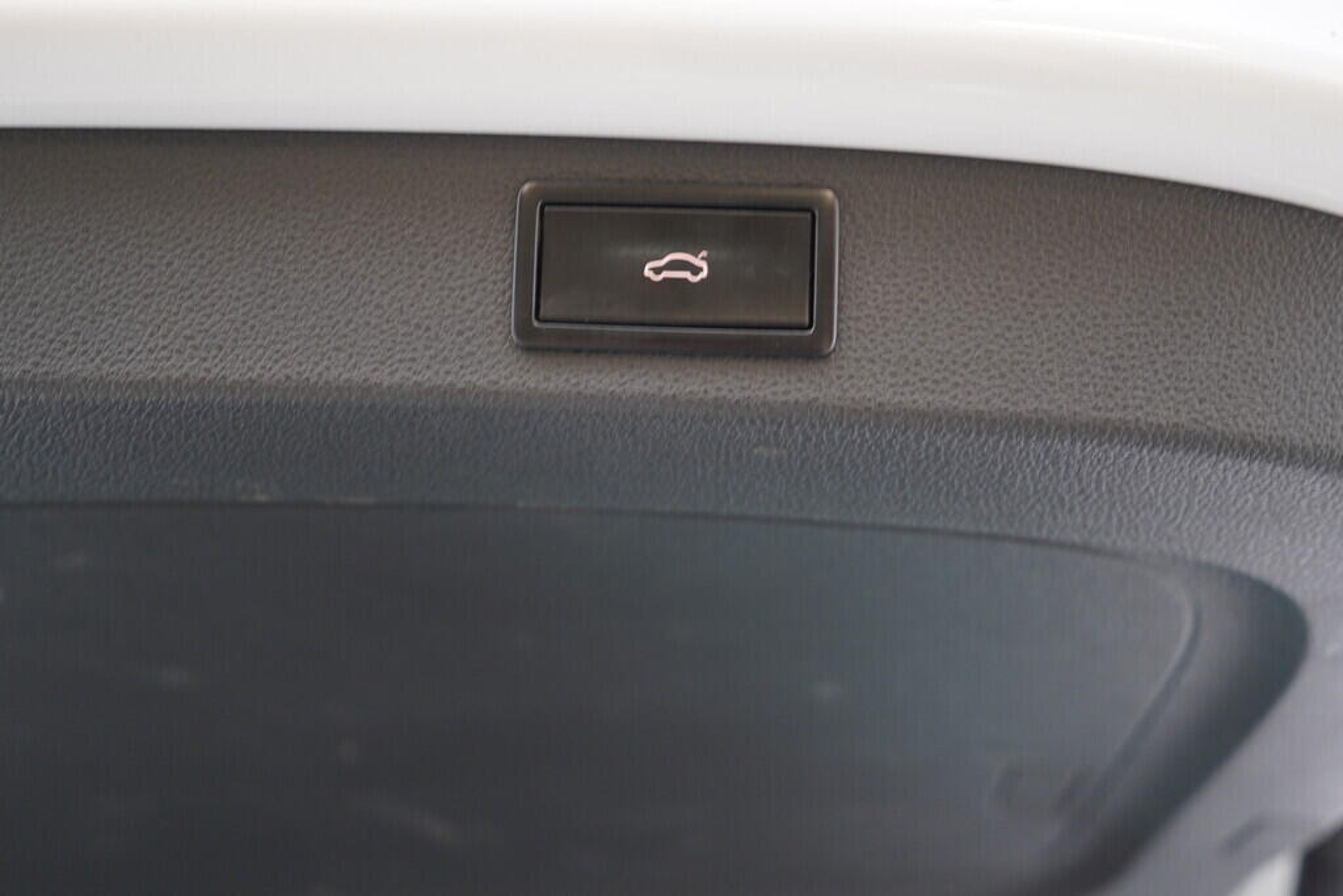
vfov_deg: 36.9
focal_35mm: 36
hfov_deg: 53.1
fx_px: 1343
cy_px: 448
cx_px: 672
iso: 250
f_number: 2.8
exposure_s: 1/40
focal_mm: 24
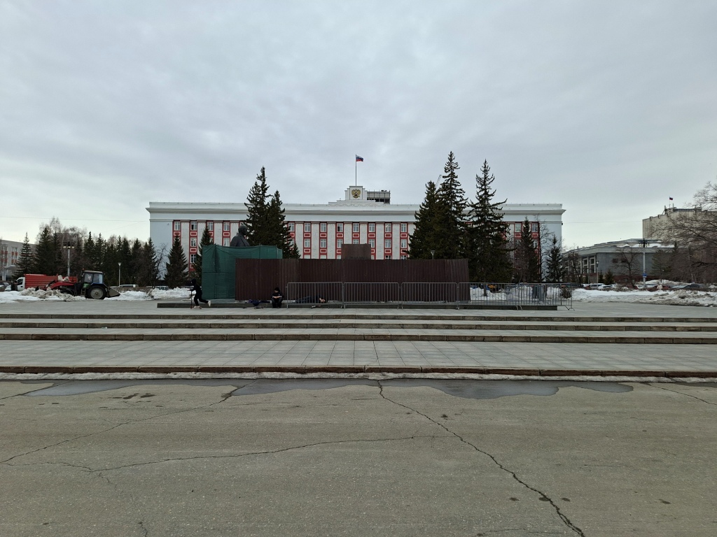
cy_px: 268
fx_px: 476
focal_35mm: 23
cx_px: 358
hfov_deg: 73.9
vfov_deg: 58.9
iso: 50
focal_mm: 5.54
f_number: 1.8
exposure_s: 1/962
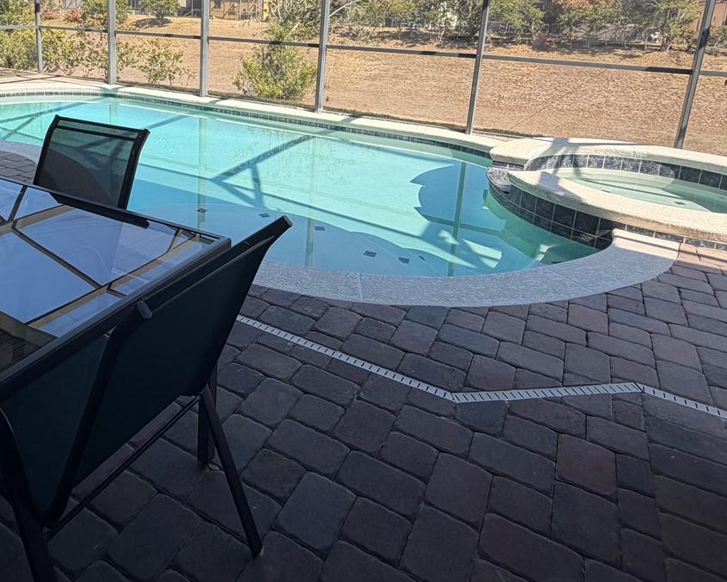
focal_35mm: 26
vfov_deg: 52.2
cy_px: 136
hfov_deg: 64.1
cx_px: 234
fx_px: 559
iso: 40
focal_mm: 2.22
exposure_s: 1/540
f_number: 2.2
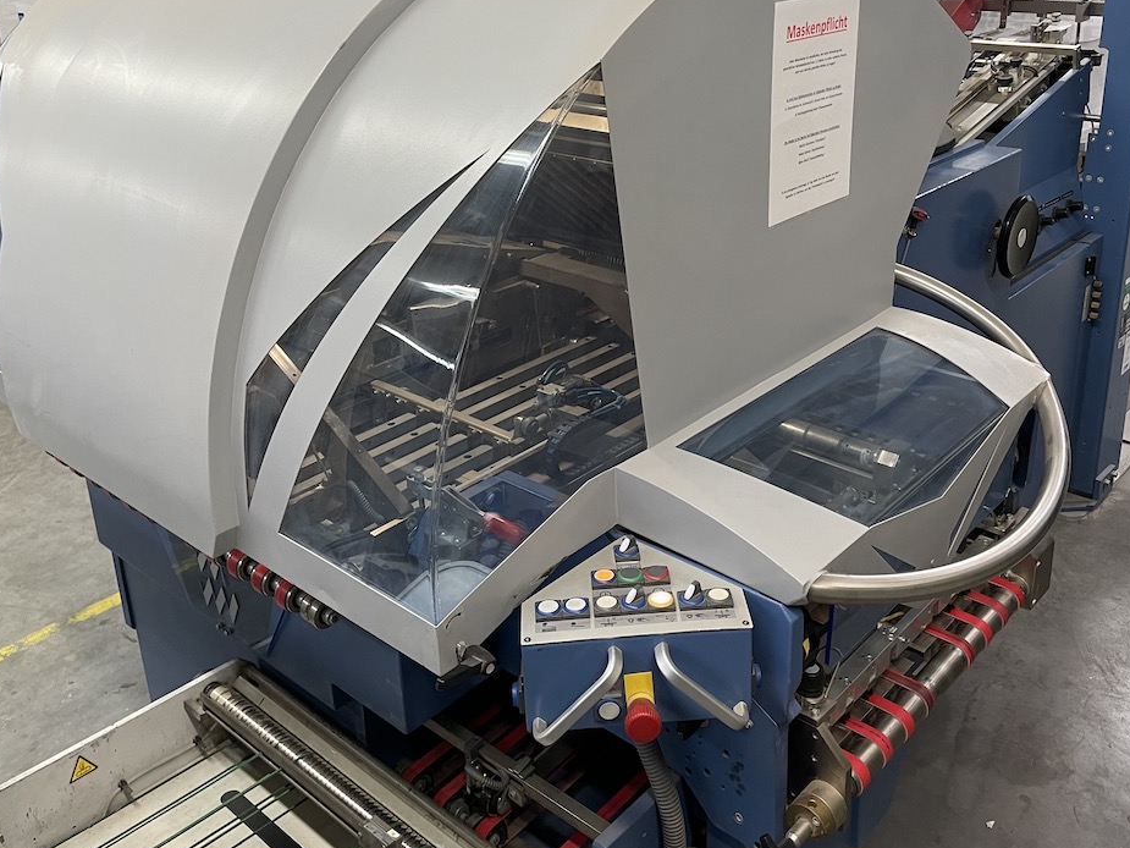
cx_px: 613
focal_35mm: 34
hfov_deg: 53.9
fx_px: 1110
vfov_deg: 41.4
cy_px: 306
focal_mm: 4.2
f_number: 1.6
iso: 80
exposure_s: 1/50
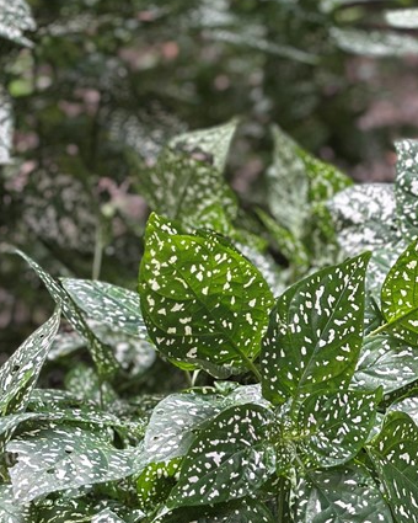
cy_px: 263
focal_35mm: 113
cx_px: 315
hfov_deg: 13.6
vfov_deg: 17.0
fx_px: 1747
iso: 125
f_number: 1.78
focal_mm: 6.86
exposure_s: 1/121
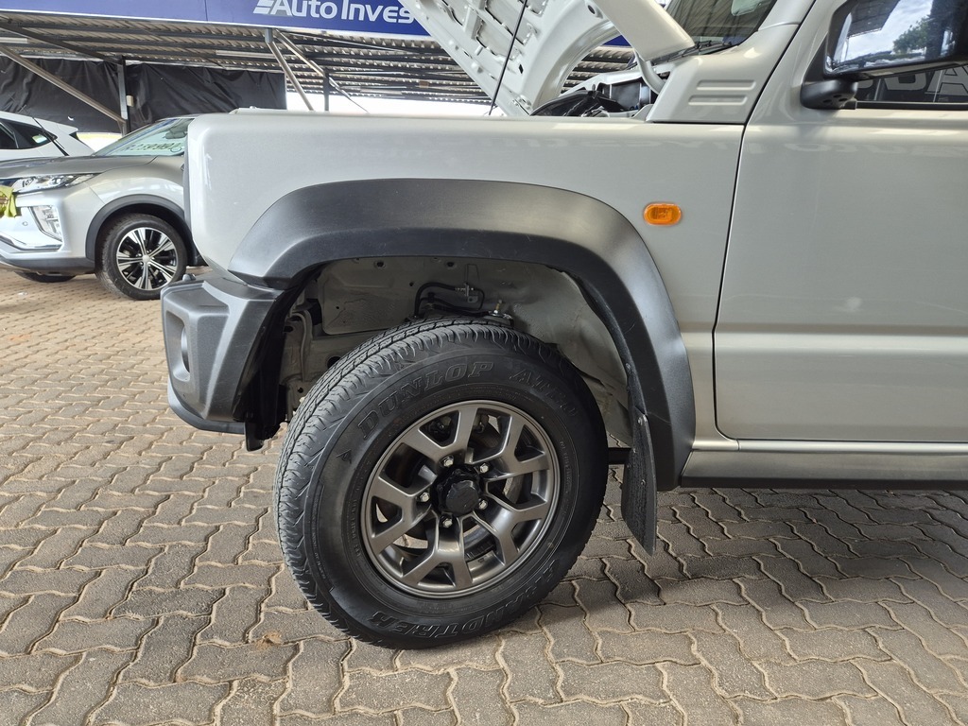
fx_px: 643
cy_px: 363
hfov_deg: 73.9
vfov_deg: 58.9
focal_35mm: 23
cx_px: 484
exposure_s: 1/180
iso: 100
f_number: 1.8
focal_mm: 5.4
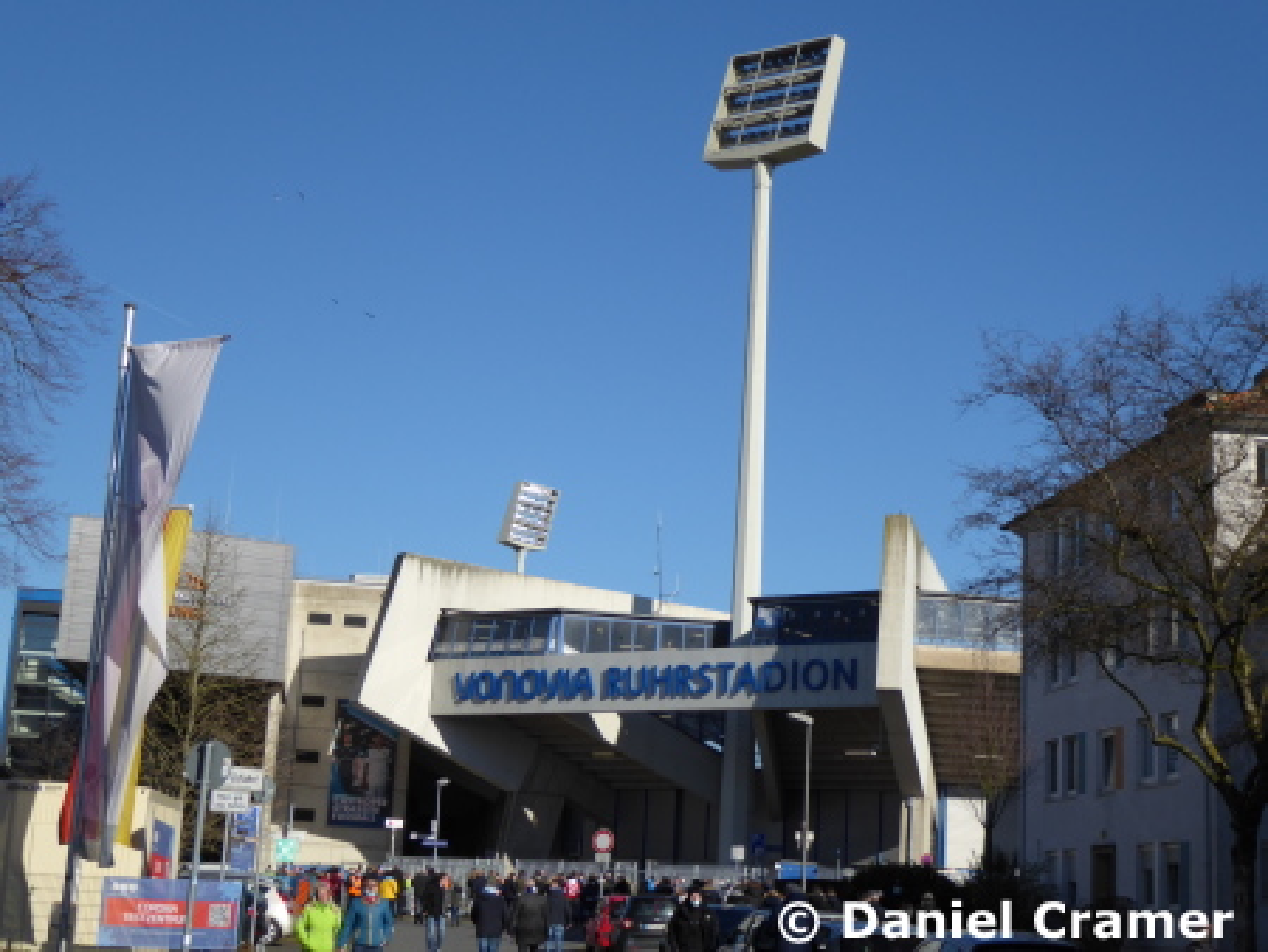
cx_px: 634
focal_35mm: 57
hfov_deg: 33.8
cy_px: 476
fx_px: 2089
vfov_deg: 25.7
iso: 80
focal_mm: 10.3
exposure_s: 1/800
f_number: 4.2
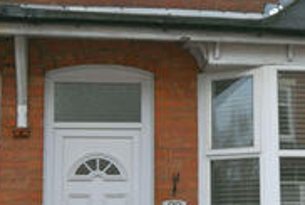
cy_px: 113
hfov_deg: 21.8
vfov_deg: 14.9
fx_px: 781
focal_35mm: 92
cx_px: 246
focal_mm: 14
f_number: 5.6
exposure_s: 1/125
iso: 100
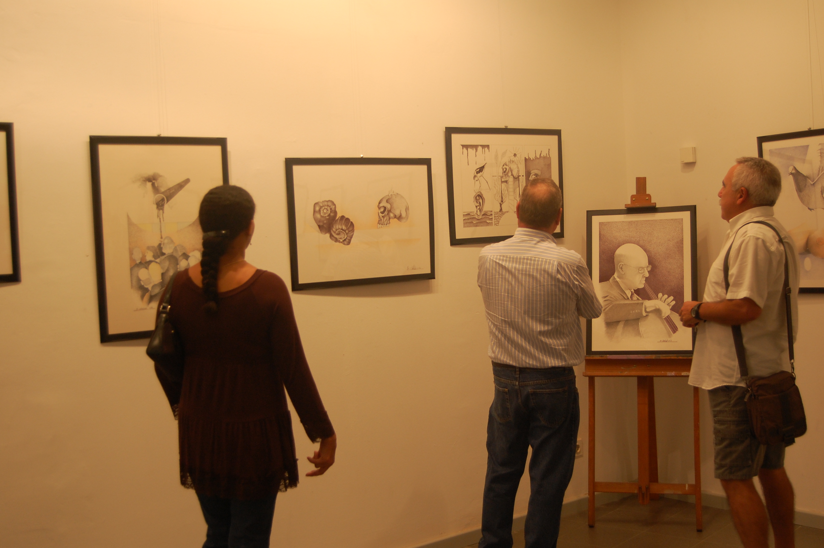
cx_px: 412
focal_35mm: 45
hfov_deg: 43.6
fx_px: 1029
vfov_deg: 29.8
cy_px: 274
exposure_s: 1/30
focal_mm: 30
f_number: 4.2
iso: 400
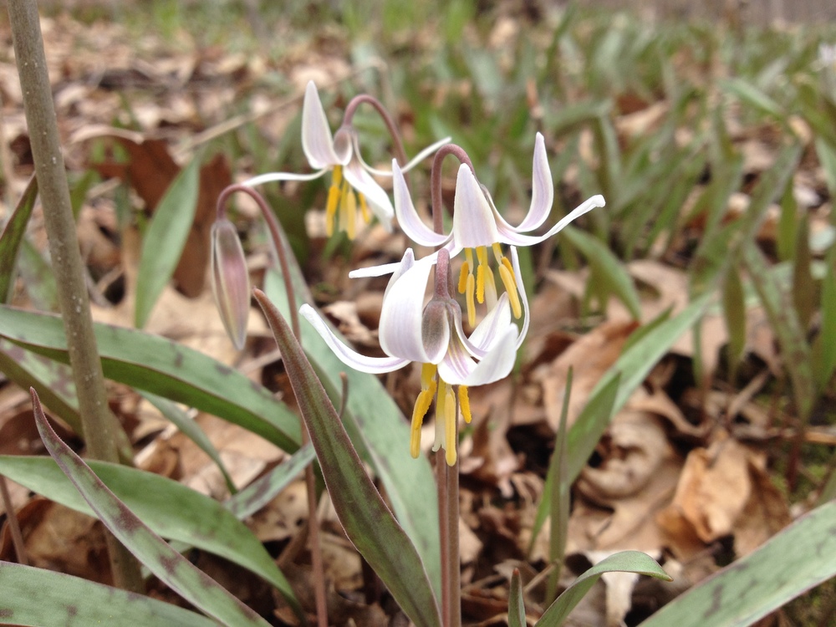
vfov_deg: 40.7
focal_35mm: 35
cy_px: 314
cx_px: 418
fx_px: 845
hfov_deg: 52.6
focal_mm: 4.28
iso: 50
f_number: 2.4
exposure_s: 1/525
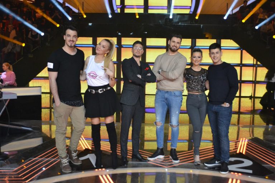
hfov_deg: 53.1
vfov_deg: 36.9
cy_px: 92
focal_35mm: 36
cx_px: 138
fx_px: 275
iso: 3200
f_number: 5.6
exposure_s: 1/250
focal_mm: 24
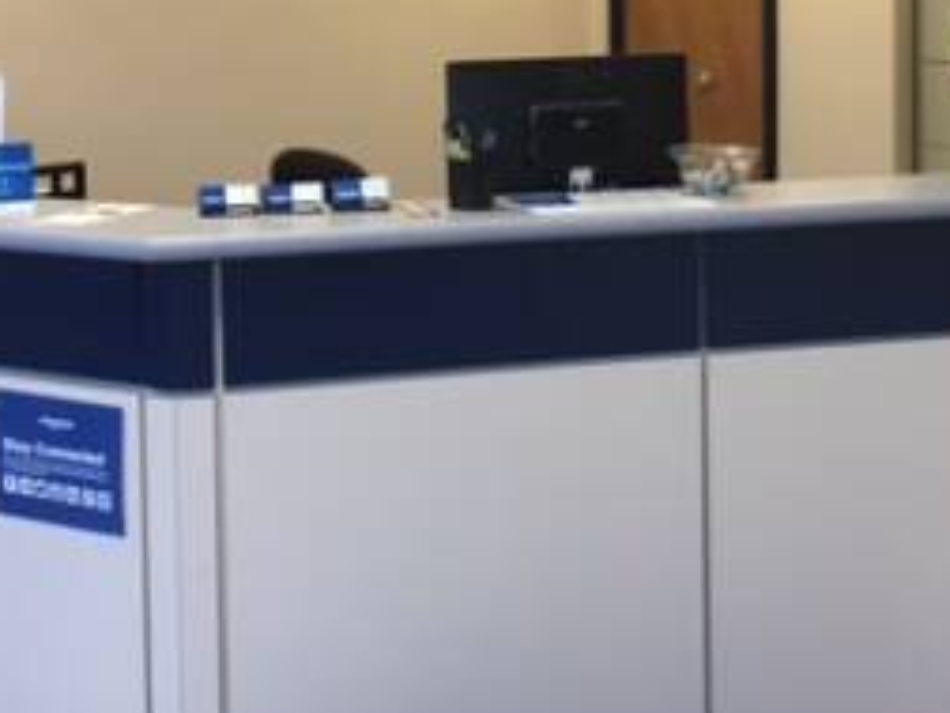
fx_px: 1921
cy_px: 60
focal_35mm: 70
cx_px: 581
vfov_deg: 20.6
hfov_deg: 27.7
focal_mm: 4.15
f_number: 2.2
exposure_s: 1/30
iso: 32
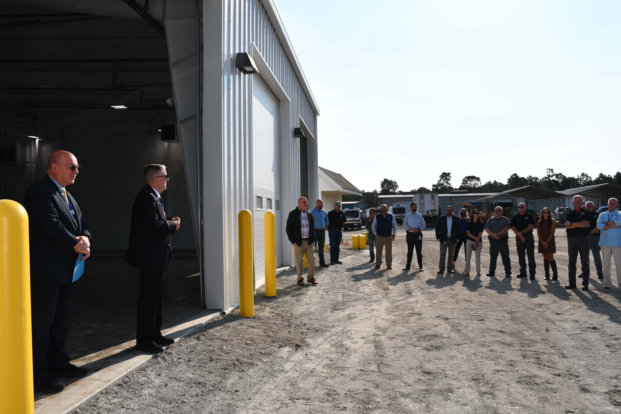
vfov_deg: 47.9
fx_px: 466
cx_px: 310
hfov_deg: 67.4
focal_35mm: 27
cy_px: 207
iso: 100
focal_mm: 18
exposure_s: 1/250
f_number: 13
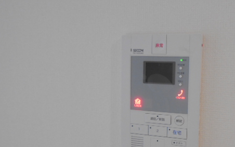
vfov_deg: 32.6
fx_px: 250
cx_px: 161
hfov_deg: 49.3
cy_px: 96
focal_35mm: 39
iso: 160
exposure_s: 1/30
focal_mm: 4.6
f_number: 3.2
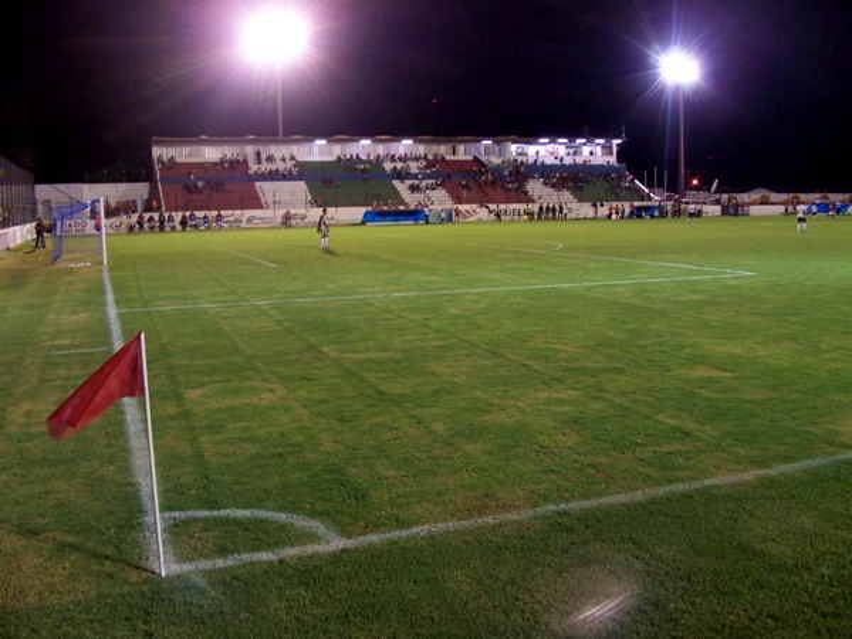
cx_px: 426
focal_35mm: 35
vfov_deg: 40.7
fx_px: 861
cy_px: 320
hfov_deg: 52.6
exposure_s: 1/8
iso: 140
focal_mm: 6
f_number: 2.8
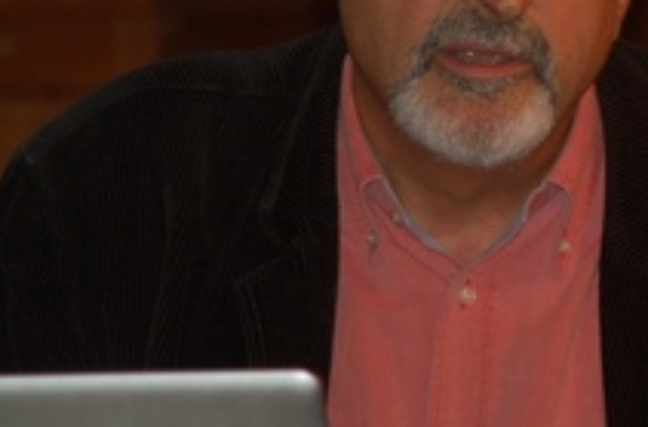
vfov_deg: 2.4
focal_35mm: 570
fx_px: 10222
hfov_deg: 3.6
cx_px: 485
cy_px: 103
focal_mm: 200
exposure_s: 1/60
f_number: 6.3
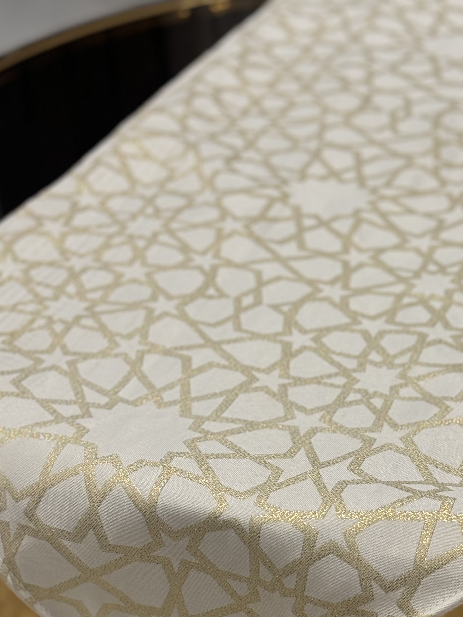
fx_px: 1444
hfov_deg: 18.2
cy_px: 484
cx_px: 314
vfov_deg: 23.8
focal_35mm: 81
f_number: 1.78
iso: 80
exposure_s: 1/50
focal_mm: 6.76
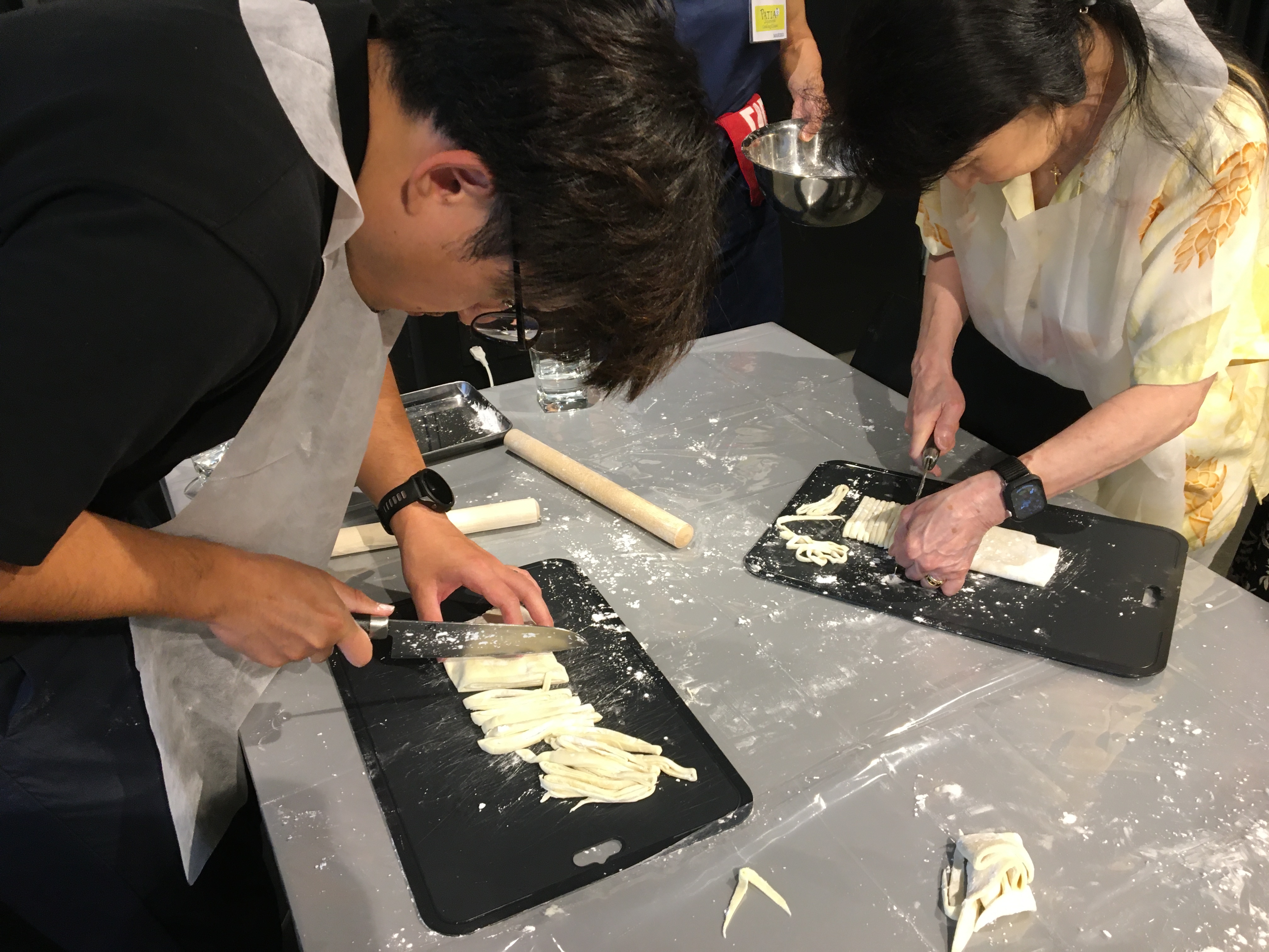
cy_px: 476
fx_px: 1063
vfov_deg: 48.2
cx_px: 634
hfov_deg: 61.7
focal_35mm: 29
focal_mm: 4.15
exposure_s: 1/30
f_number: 2.2
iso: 100
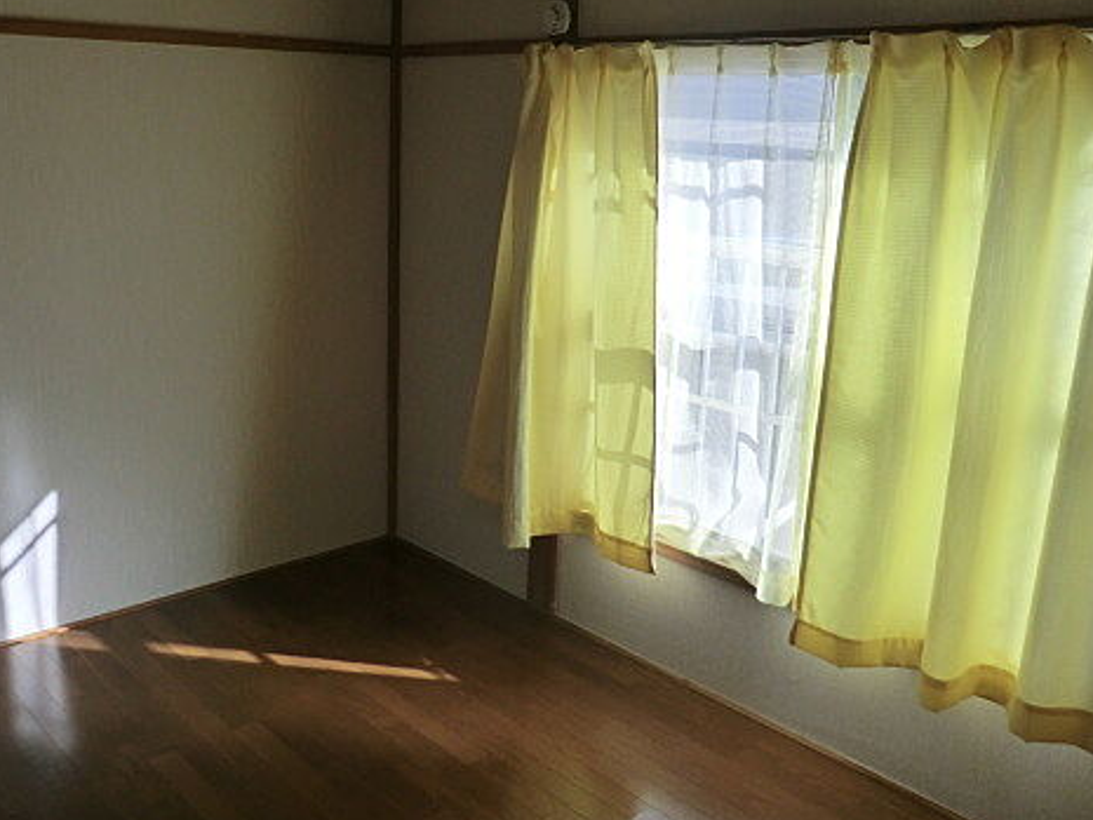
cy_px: 357
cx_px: 498
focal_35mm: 33
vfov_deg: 42.9
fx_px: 1042
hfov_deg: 55.3
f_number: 3.2
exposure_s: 1/250
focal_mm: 4.3
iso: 80
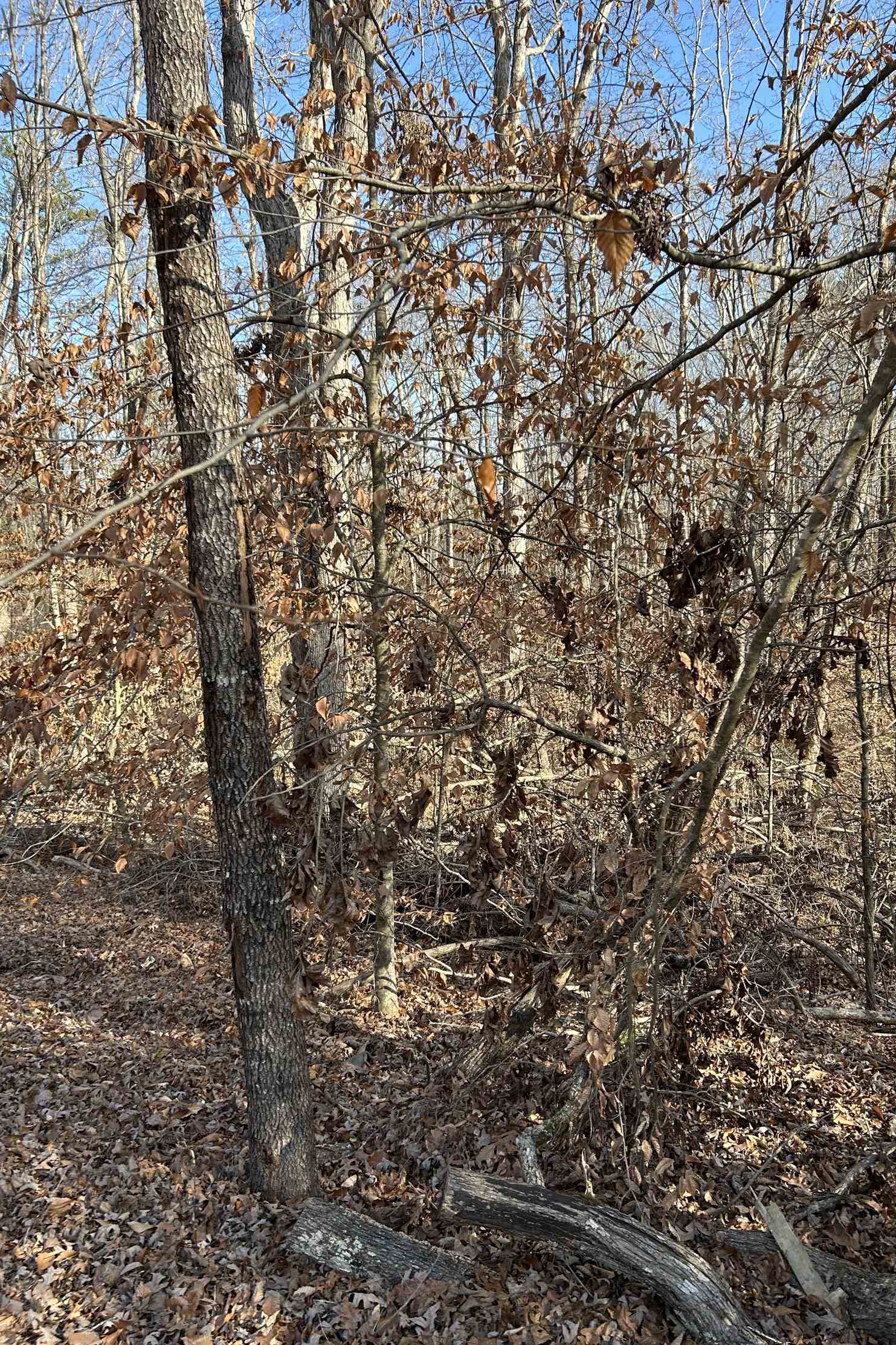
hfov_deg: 46.3
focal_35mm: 28
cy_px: 673
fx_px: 1045
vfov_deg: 65.5
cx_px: 508
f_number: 1.5
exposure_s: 1/714
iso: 50
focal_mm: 5.7
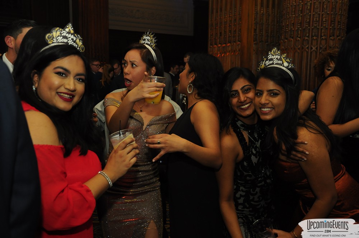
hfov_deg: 53.2
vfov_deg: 36.8
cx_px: 180
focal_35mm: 36
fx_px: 359
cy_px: 119
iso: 800
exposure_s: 1/60
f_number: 4.5
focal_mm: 24
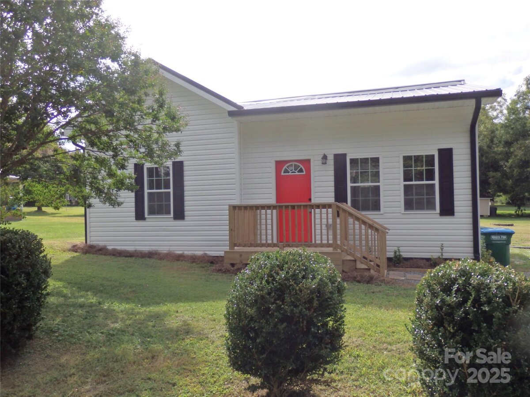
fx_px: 413
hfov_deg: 65.3
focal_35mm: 27
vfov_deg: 51.4
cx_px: 265
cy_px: 198
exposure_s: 1/160
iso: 100
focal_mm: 5
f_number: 9
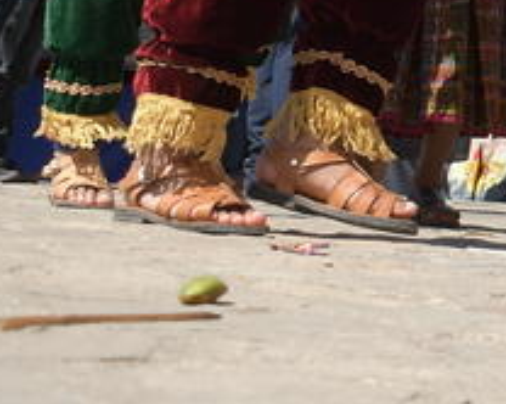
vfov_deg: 9.3
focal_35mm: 157
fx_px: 2349
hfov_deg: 11.4
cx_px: 932
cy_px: -344
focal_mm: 25
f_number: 5.6
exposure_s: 1/500
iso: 100
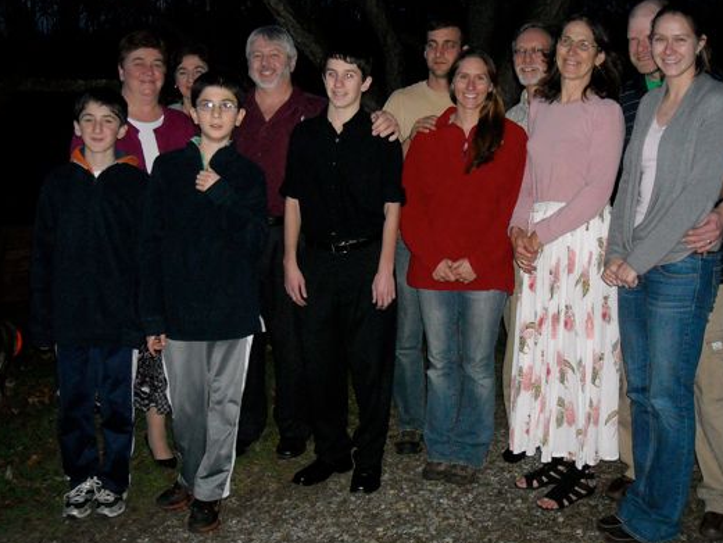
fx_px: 898
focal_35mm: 43
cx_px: 383
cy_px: 251
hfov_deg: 43.8
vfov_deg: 33.6
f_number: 2.8
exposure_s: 1/60
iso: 400
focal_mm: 5.7
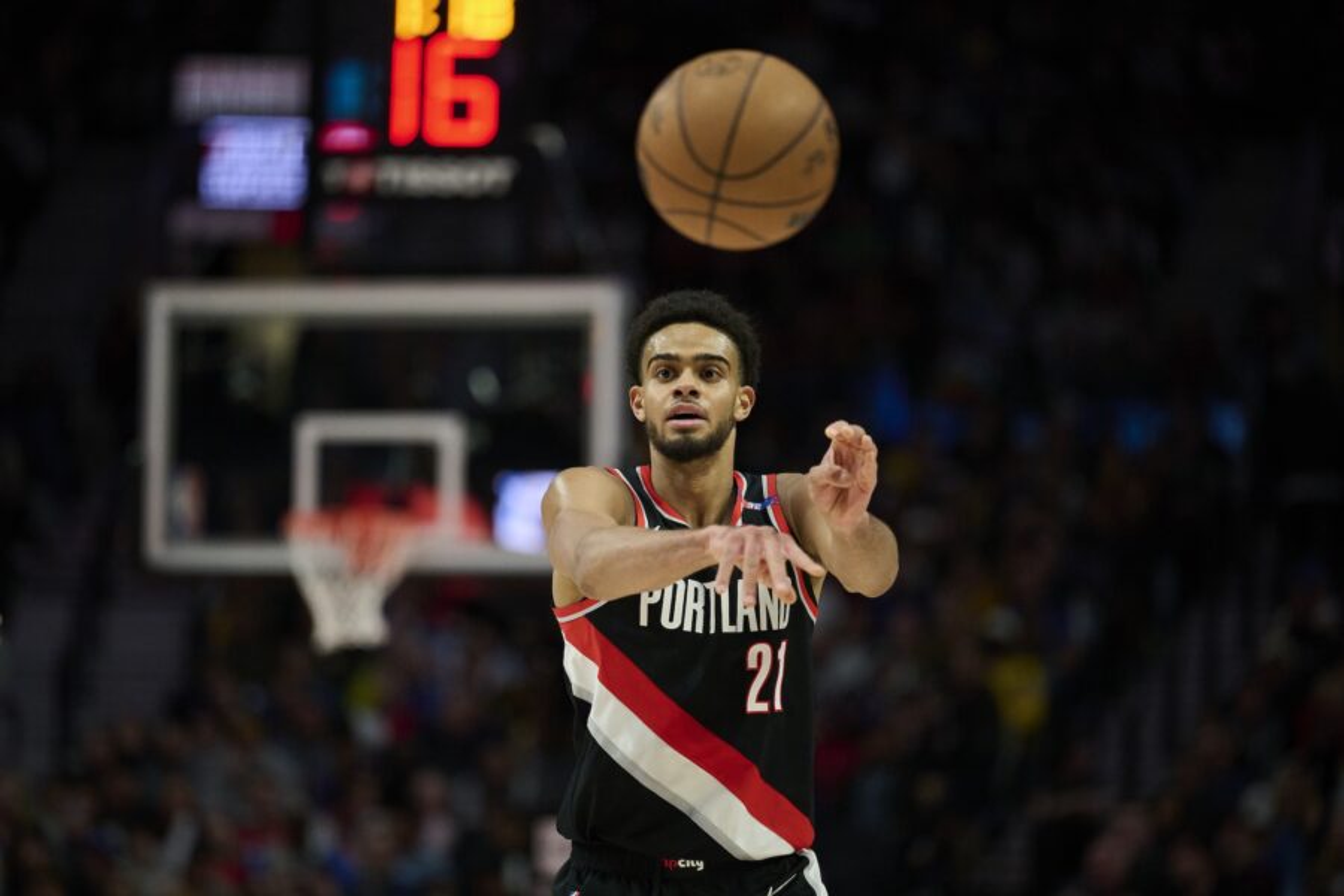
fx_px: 7466
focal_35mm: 200
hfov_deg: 10.3
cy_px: 448
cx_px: 672
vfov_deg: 6.9
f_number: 2.8
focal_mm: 200
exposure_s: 1/2000
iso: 3200
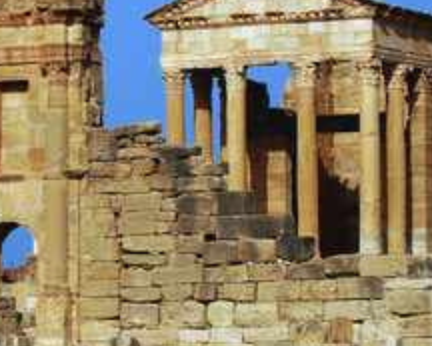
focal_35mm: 261
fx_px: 3337
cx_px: 39
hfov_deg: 7.4
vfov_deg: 5.9
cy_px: 124
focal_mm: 95
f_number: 8
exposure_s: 1/640
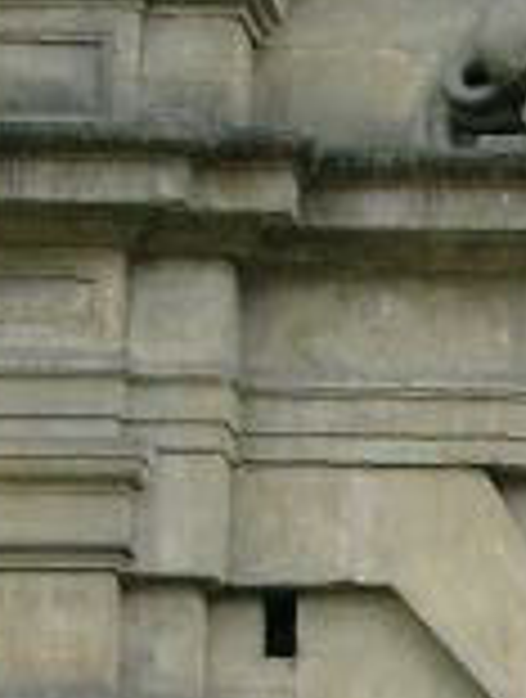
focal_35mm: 175
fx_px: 3531
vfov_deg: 11.0
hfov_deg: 8.2
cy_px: 914
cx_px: 994
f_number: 4
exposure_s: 1/89.6
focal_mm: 7.13
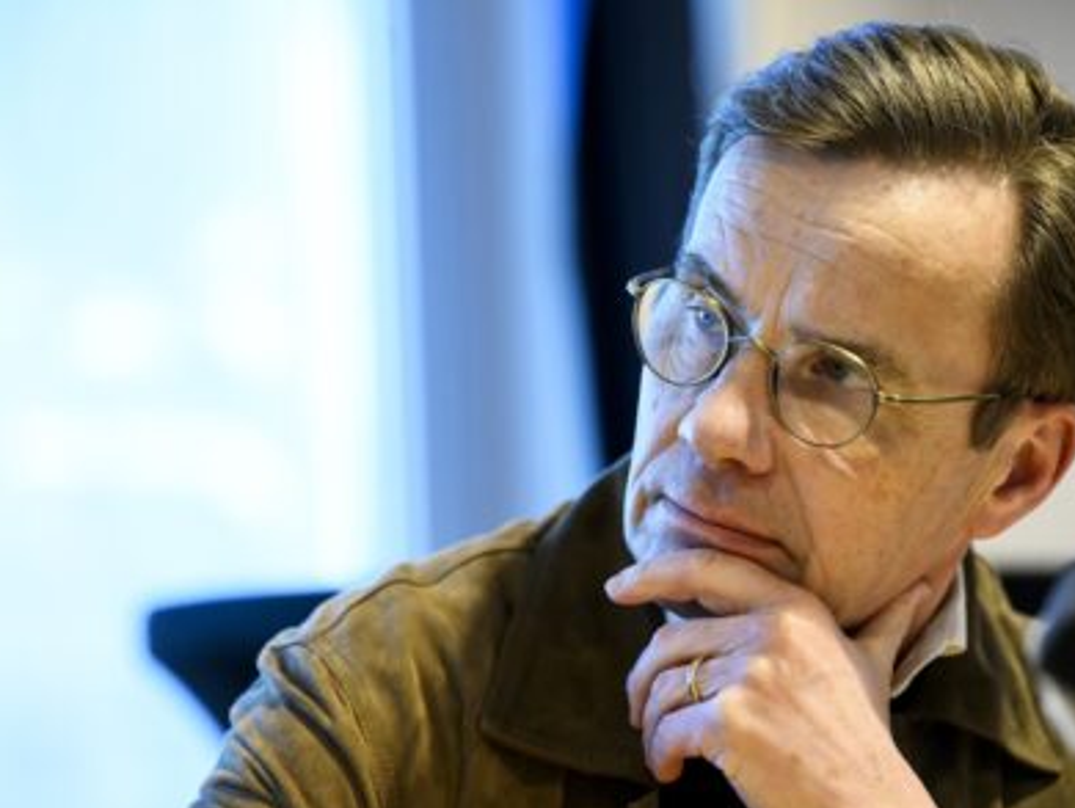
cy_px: 411
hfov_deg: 10.8
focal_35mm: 183
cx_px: 573
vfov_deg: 8.1
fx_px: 5687
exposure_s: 1/200
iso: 2500
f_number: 4
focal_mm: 165
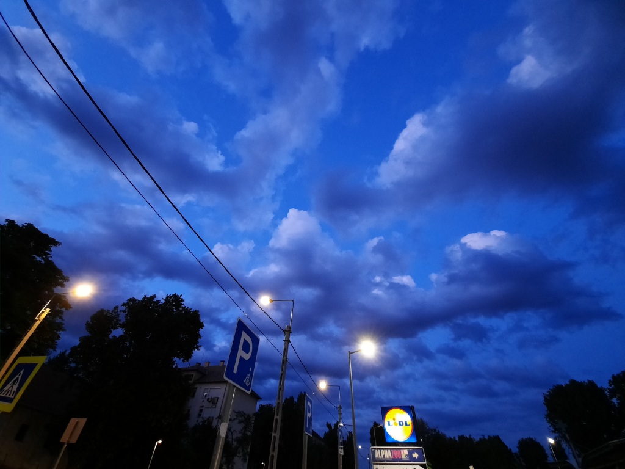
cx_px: 312
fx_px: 235
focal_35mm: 13
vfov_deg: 89.9
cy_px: 234
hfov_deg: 106.2
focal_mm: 1.74
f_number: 2.2
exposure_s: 1/25
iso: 500
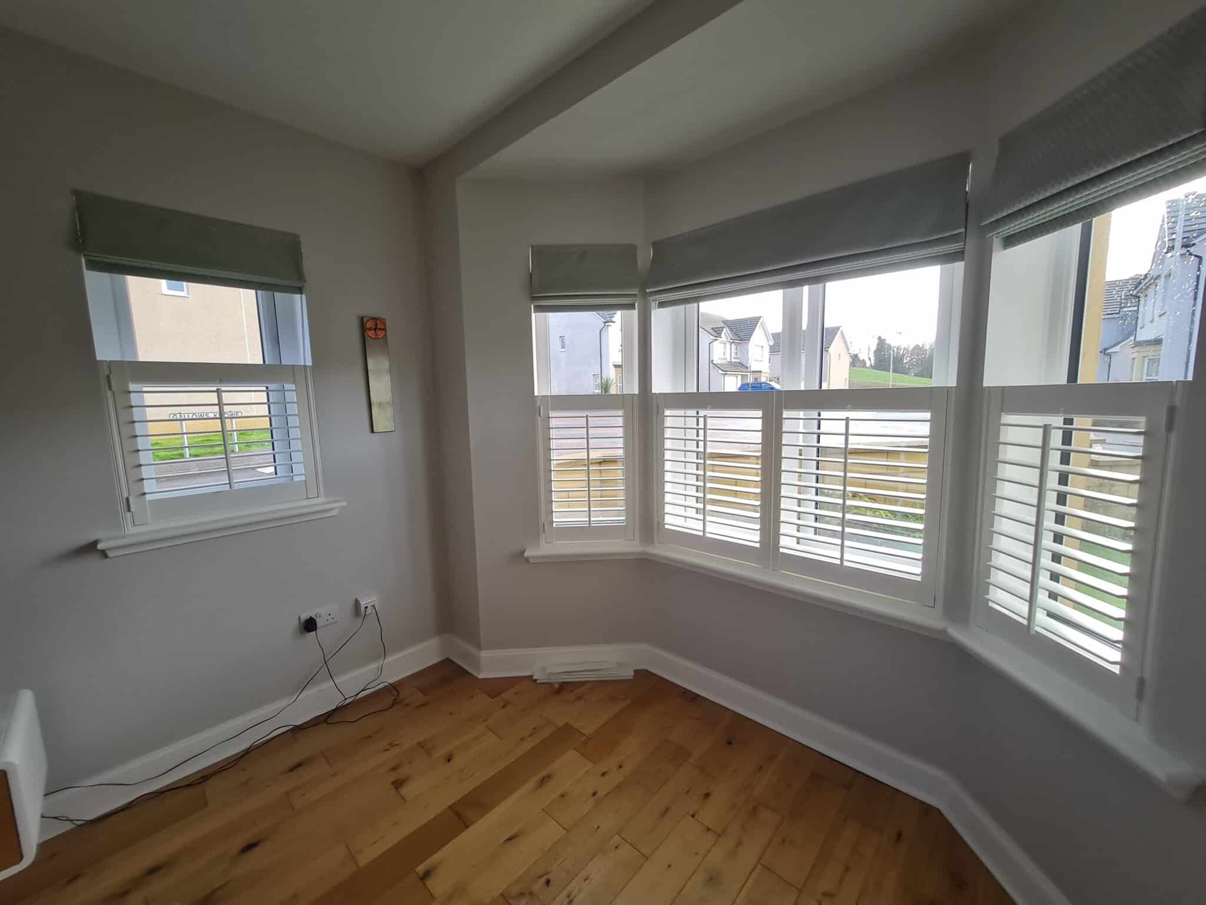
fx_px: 453
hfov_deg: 106.2
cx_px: 603
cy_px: 452
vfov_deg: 89.9
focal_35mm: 13
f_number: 2.2
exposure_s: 1/100
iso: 80
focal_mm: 1.74
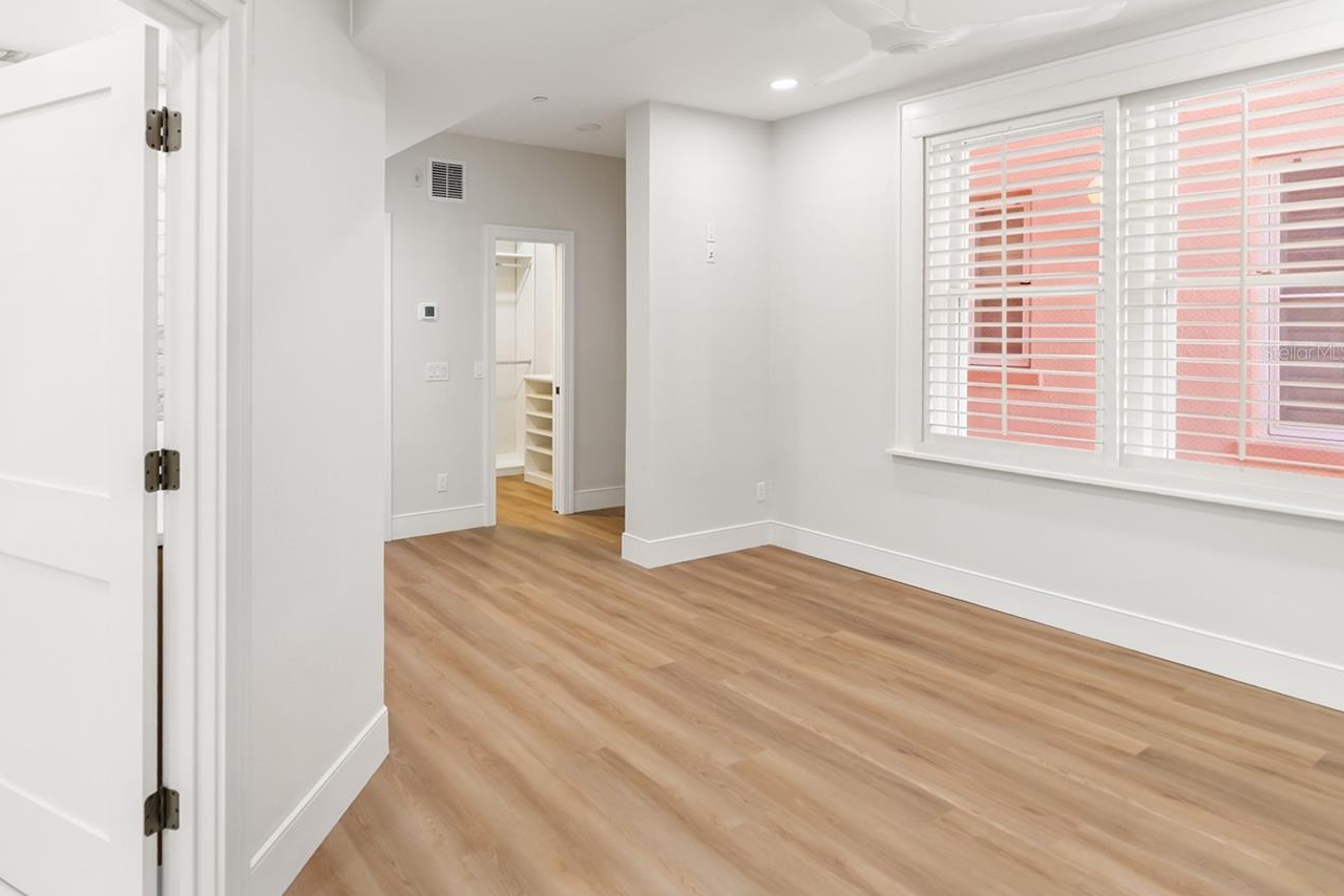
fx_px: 747
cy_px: 351
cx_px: 516
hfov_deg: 82.6
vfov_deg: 61.3
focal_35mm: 20
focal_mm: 16
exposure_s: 1/15
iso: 160
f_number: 2.8
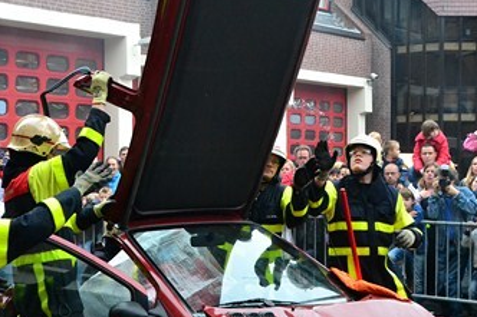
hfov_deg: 26.4
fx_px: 1006
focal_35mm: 76
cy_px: 165
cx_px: 126
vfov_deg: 17.9
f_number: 9
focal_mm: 28
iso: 3200
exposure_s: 1/320
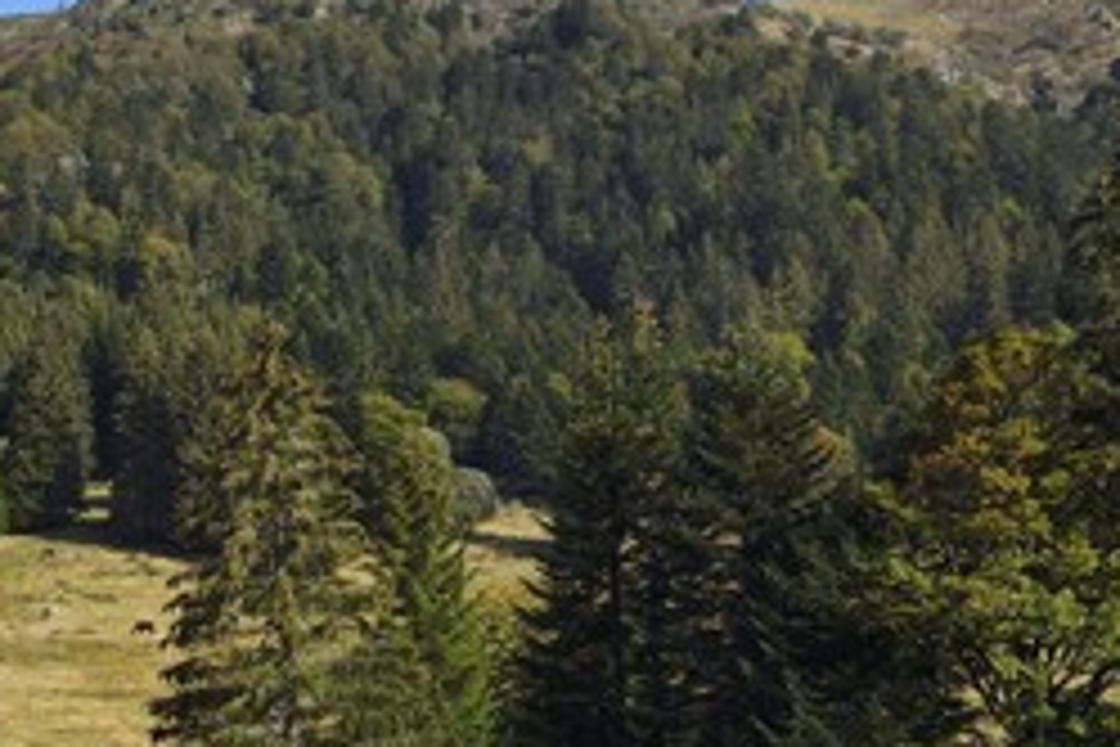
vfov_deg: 16.9
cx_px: 247
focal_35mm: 81
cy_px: 378
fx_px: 2520
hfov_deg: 24.7
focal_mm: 48
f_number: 11
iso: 200
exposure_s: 1/250
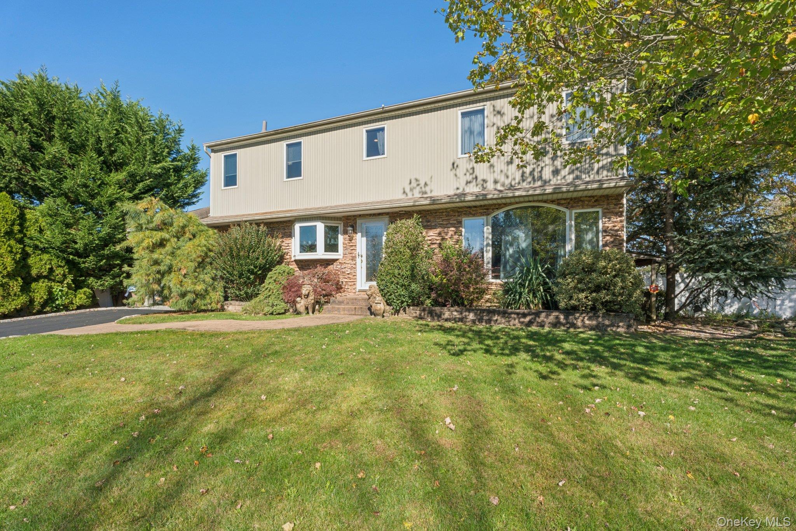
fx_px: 354
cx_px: 398
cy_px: 266
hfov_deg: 96.7
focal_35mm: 16
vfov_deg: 73.8
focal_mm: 16
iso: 400
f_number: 18
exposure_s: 1/200
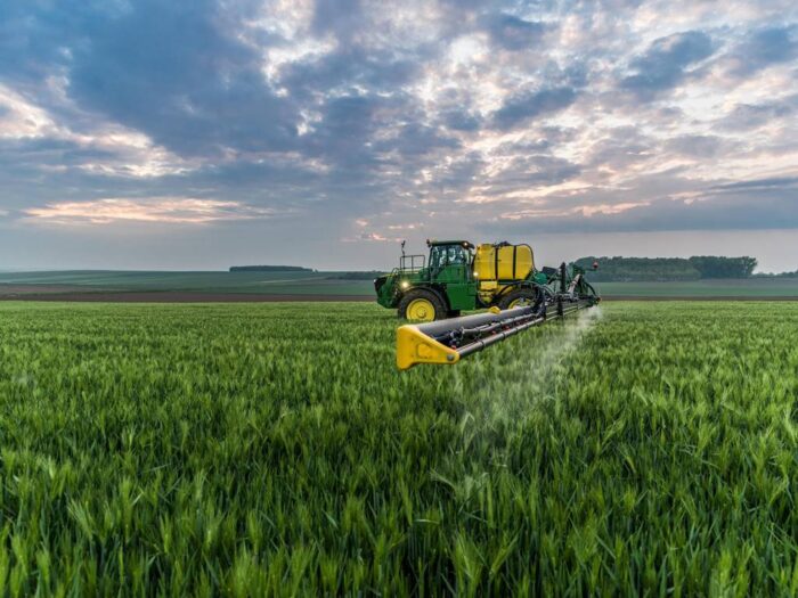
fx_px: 507
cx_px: 399
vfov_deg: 61.1
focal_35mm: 22
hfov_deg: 76.4
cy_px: 299
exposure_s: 1/160
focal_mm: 28
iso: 400
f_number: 5.6
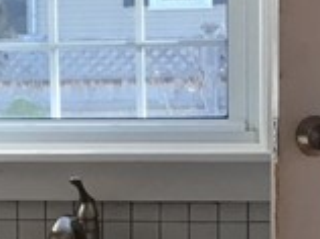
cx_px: -12
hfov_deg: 10.4
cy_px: 249
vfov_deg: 7.8
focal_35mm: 188
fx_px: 1735
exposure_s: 1/40
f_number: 2.2
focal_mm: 4.15
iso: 25
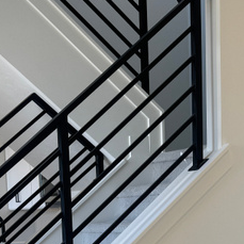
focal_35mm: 95
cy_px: 318
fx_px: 758
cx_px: 112
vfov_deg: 17.2
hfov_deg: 18.3
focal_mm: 6.76
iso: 64
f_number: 1.78
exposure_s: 1/164
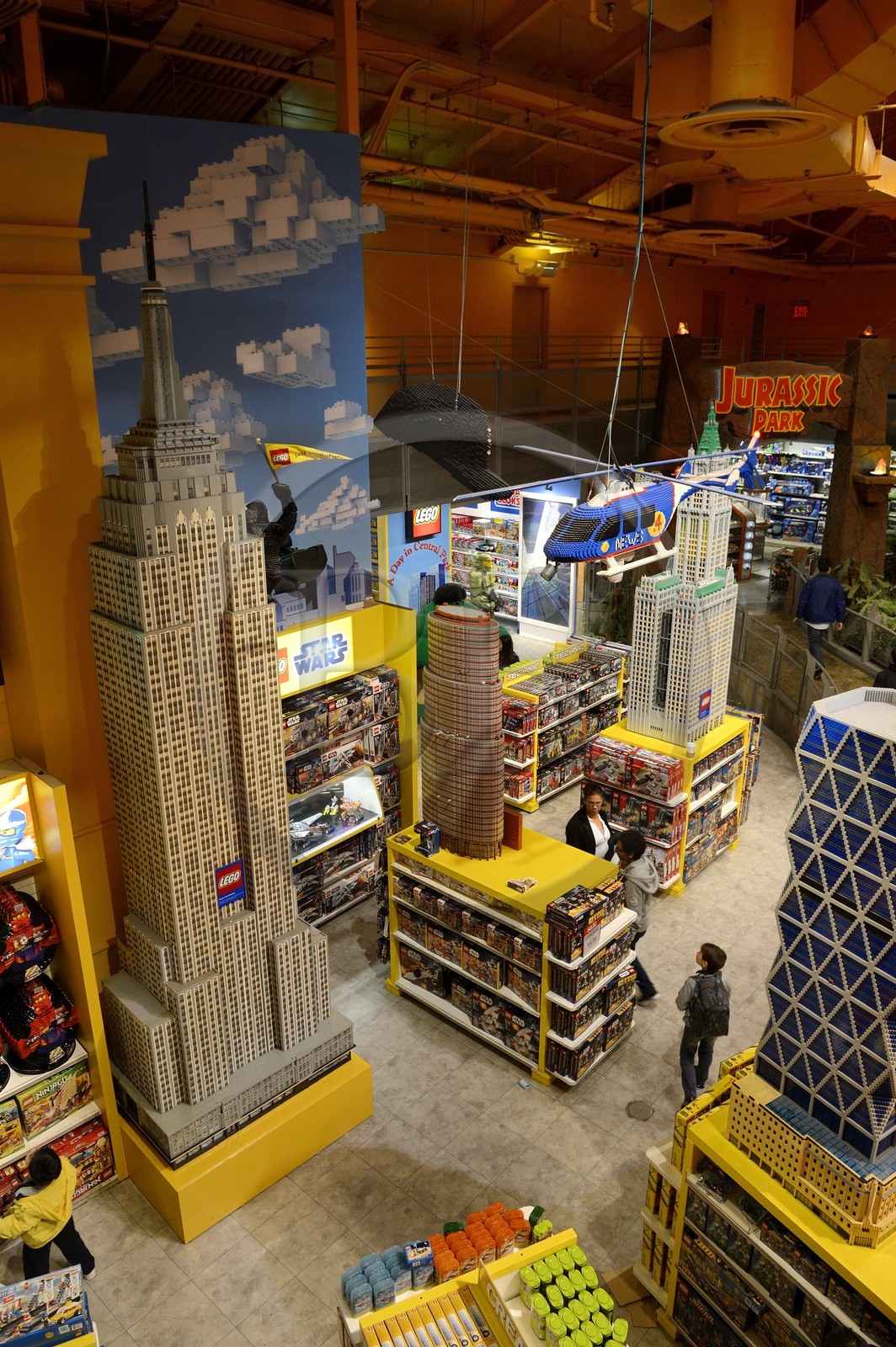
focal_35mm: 24
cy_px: 674
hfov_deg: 53.1
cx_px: 448
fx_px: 897
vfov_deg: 73.8
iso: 1600
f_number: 6.3
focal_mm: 24
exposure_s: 1/50
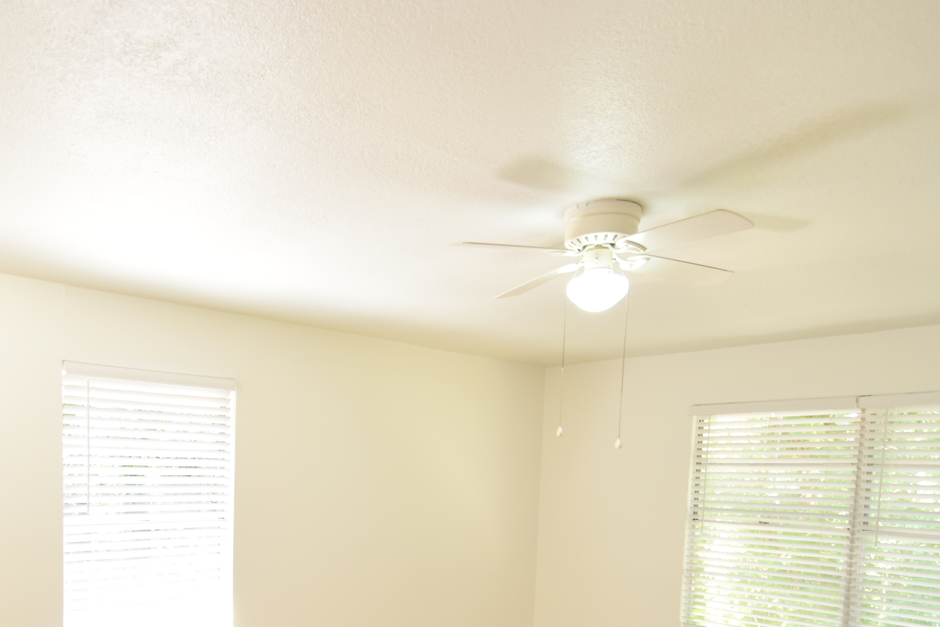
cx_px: 347
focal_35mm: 26
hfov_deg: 68.2
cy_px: 522
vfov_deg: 46.3
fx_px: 679
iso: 800
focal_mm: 10
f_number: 4.5
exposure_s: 1/80
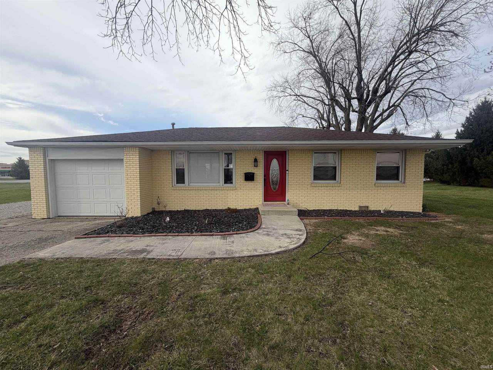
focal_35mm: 14
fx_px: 199
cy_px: 185
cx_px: 246
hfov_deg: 102.1
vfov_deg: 85.7
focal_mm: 2.22
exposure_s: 1/770
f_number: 2.2
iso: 32
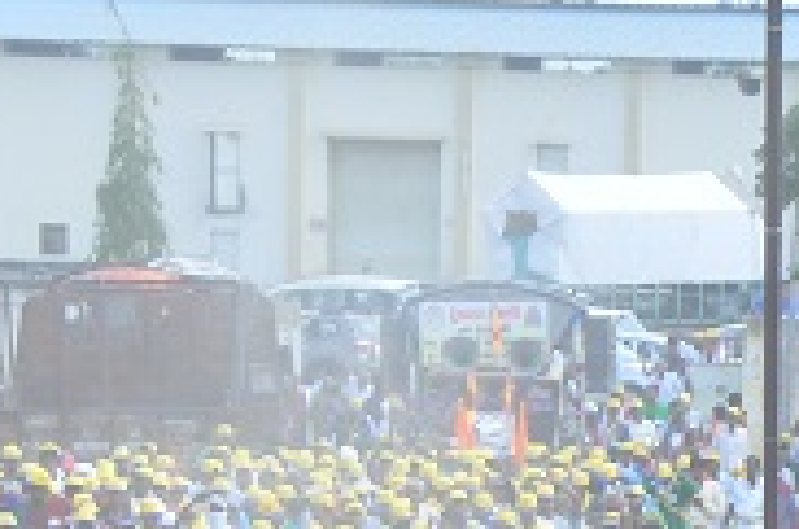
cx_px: 899
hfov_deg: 4.2
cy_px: 927
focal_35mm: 493
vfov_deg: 2.8
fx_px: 10913
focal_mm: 70
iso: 200
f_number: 9
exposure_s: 1/125
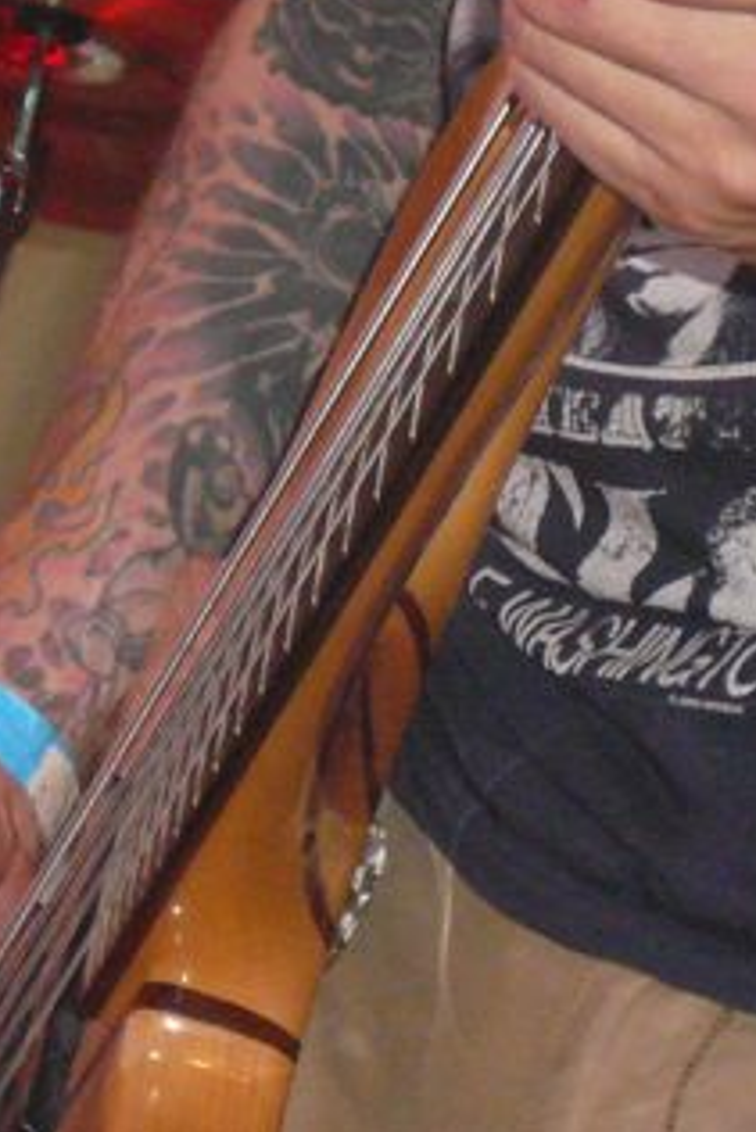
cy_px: 557
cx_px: 455
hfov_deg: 5.3
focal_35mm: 259
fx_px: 8149
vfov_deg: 7.9
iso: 400
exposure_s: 1/30
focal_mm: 15.6
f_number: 3.9
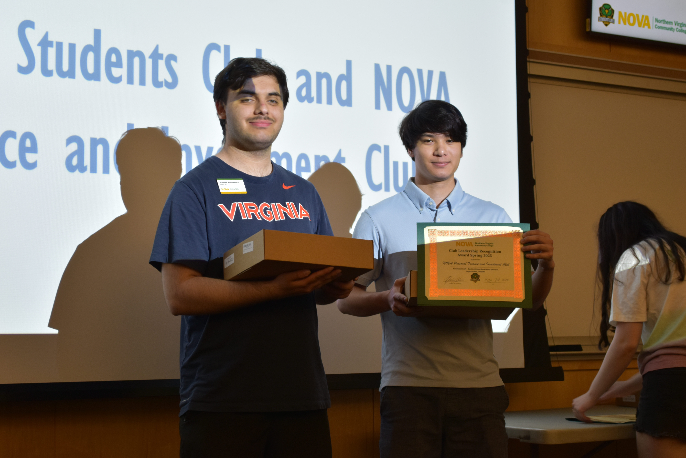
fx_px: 1372
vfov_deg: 18.9
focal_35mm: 72
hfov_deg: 28.1
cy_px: 229
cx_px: 343
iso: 400
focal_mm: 48
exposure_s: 1/30
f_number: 5.6
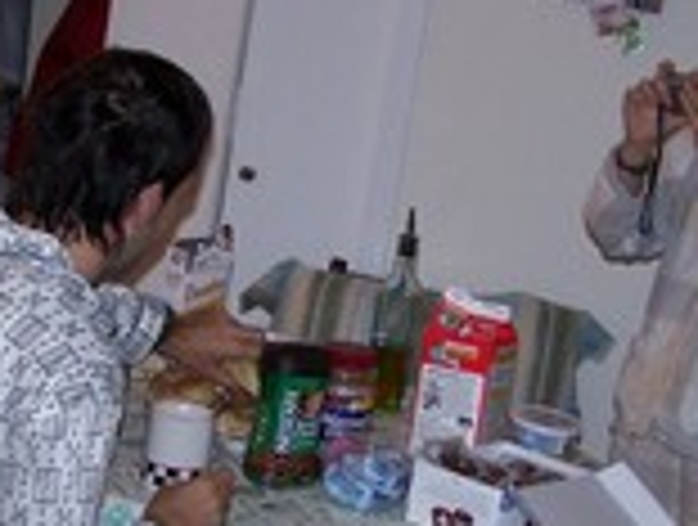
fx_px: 2223
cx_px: 239
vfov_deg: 13.5
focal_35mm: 110
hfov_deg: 17.8
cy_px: 315
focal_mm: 6.3
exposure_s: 1/60
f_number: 2.8
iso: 140
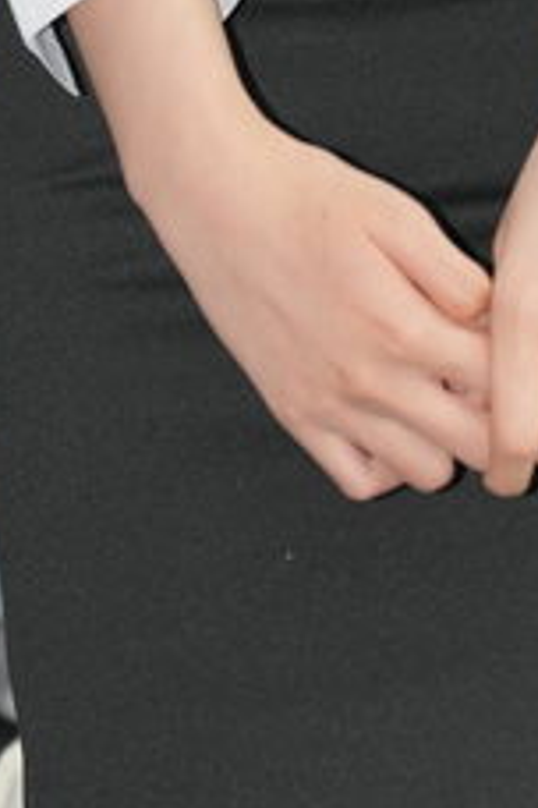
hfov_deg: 2.5
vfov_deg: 3.8
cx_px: -74
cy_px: -475
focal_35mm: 545
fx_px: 12216
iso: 500
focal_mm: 115
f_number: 4
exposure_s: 1/200
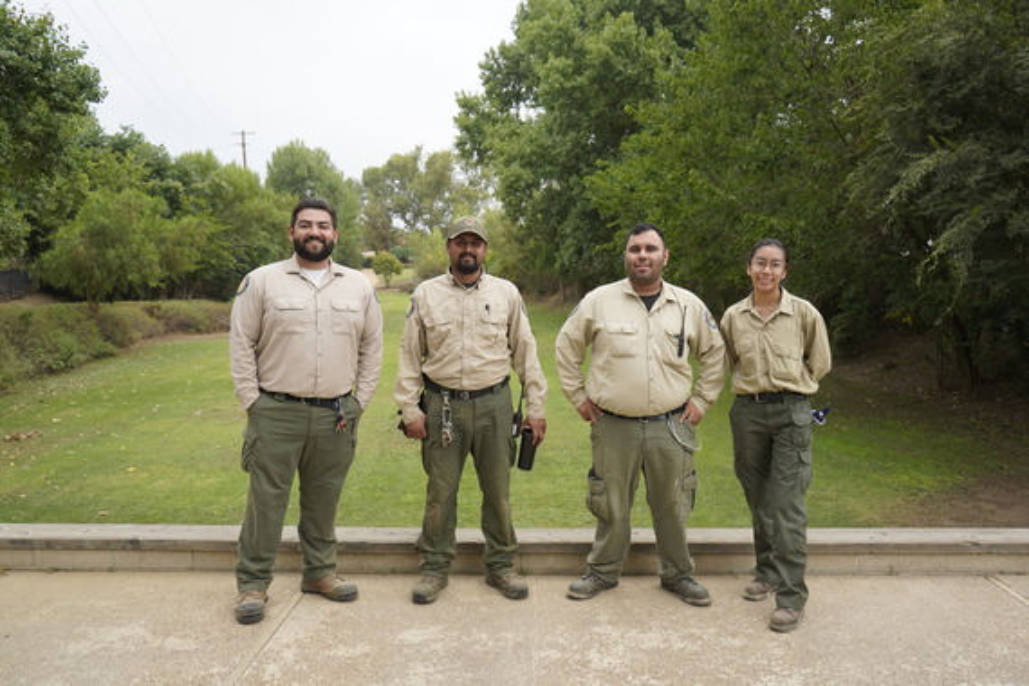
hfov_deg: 65.5
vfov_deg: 46.4
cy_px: 343
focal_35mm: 28
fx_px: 800
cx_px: 514
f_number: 4.5
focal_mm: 28
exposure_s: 1/400
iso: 100
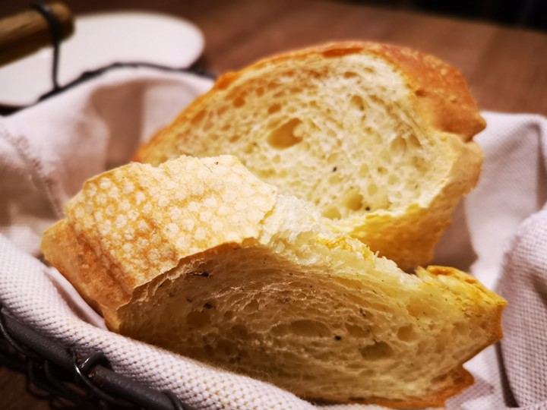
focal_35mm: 27
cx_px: 274
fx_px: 427
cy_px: 205
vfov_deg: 51.4
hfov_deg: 65.3
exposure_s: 1/33.3
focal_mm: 3.95
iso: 250
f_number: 4
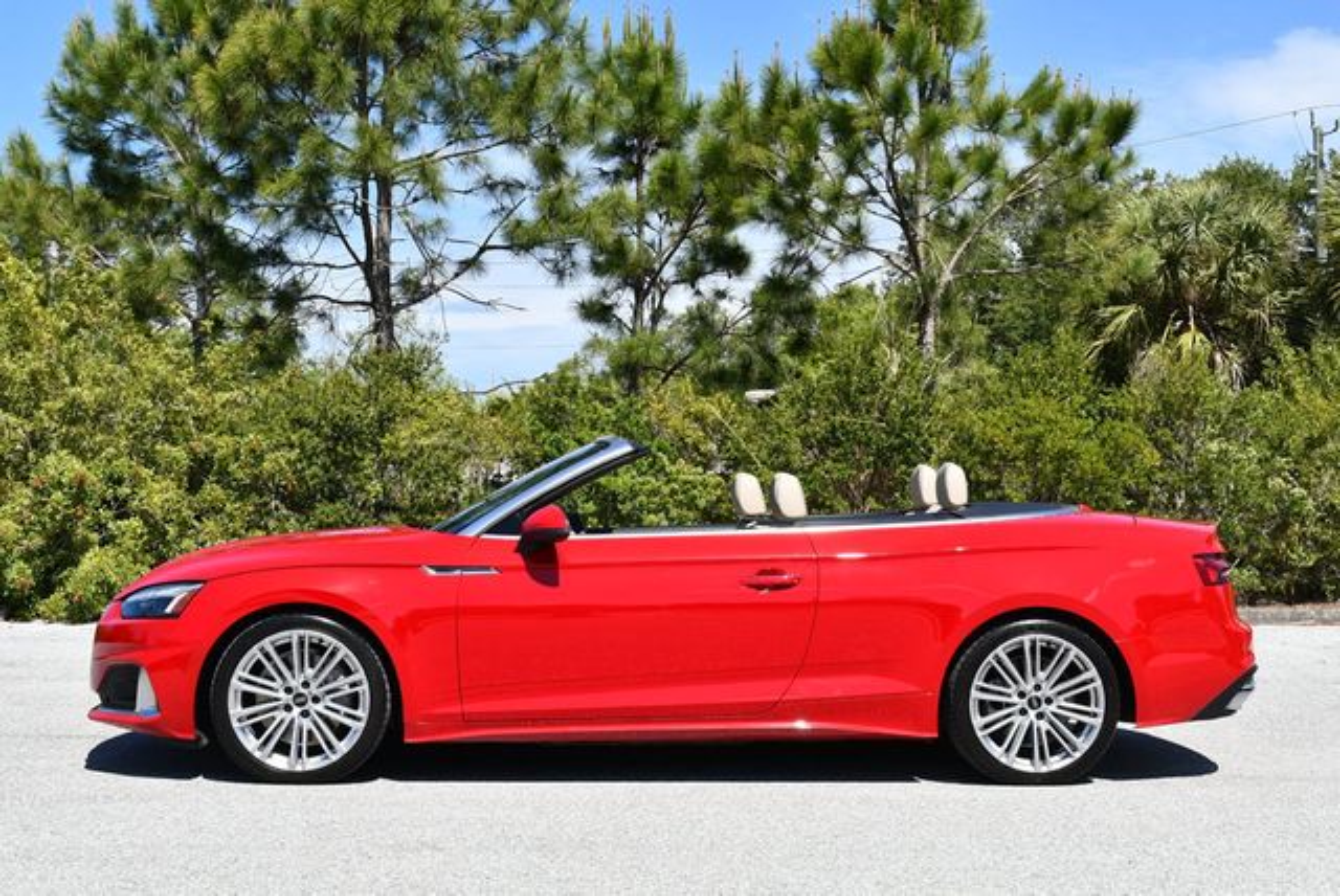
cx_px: 670
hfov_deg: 38.2
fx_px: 1937
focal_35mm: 52
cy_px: 448
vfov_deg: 26.0
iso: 110
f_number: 8
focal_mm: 26
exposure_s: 1/250
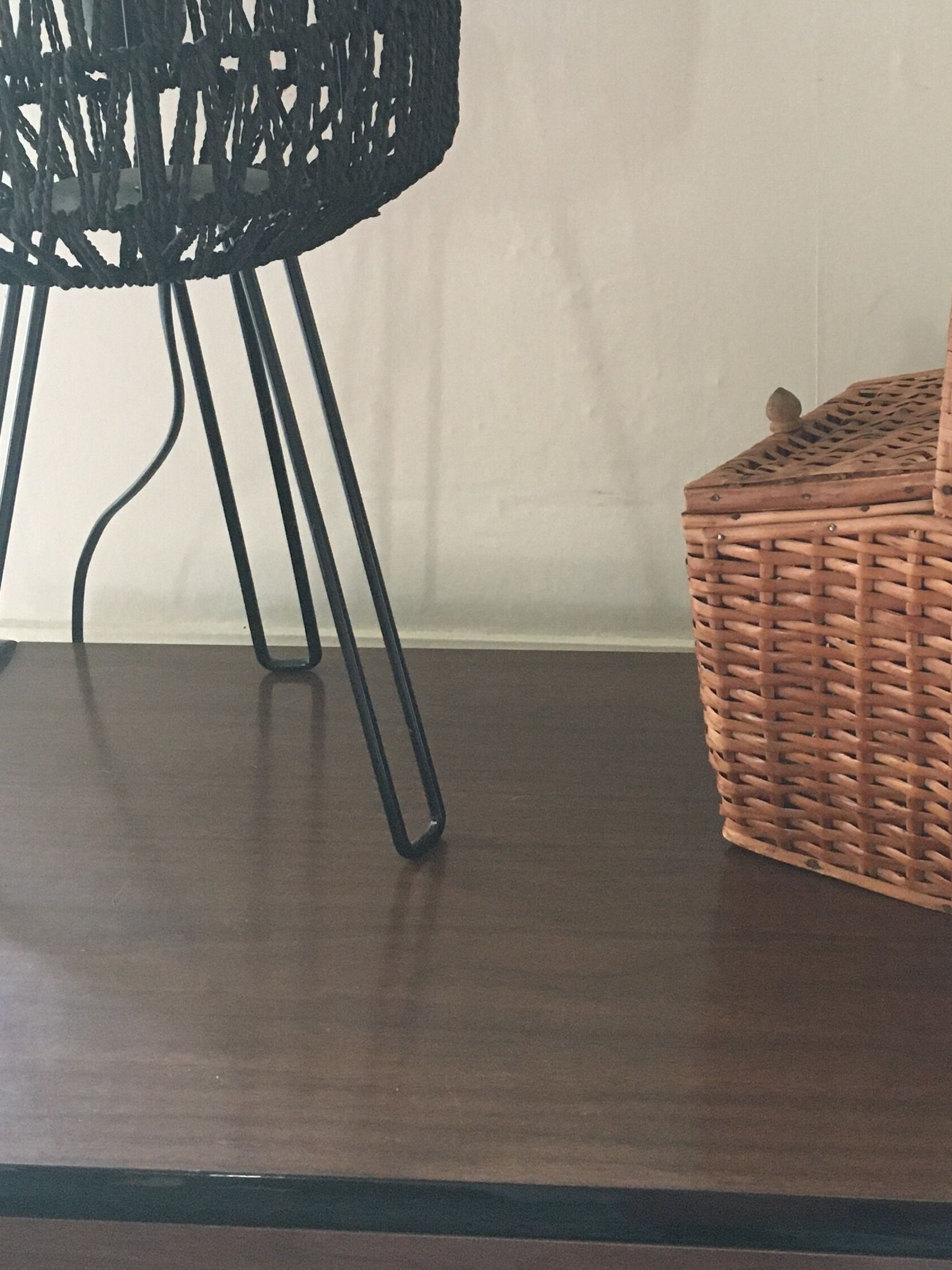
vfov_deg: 36.0
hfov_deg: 27.7
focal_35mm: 52
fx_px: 1907
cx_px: 696
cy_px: 324
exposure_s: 1/25
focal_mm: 4.15
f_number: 2.2
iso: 200
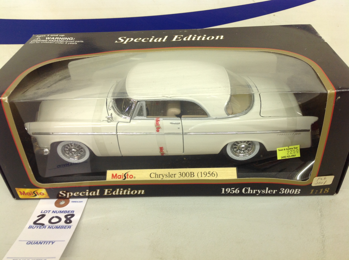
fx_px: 352
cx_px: 174
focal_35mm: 35
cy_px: 130
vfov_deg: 40.6
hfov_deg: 52.7
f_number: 2.4
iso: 50
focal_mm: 4.28
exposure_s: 1/15
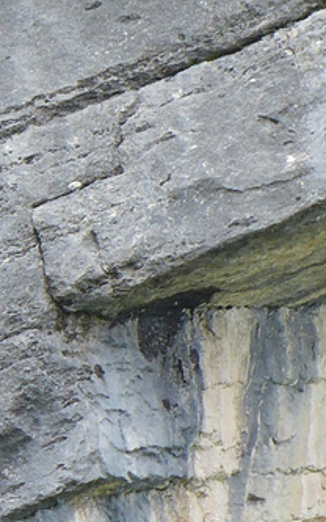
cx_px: -154
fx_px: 5632
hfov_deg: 3.3
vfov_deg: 5.3
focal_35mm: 396
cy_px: 299
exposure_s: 1/640
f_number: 2.8
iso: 80
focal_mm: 17.7
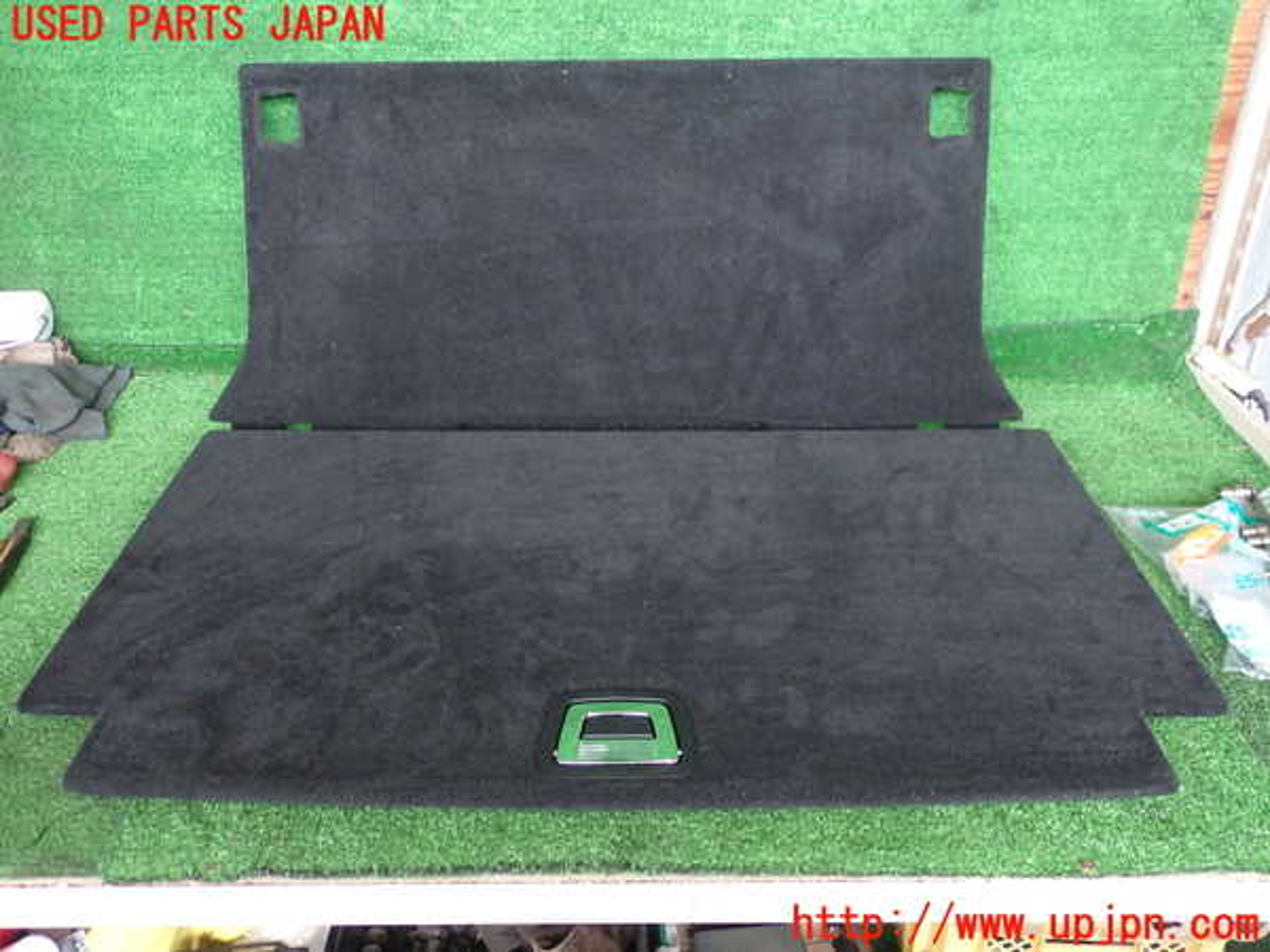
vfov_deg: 46.8
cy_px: 476
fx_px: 1101
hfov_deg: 60.0
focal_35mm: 30
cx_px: 635
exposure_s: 1/40
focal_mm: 5.4
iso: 200
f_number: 2.3
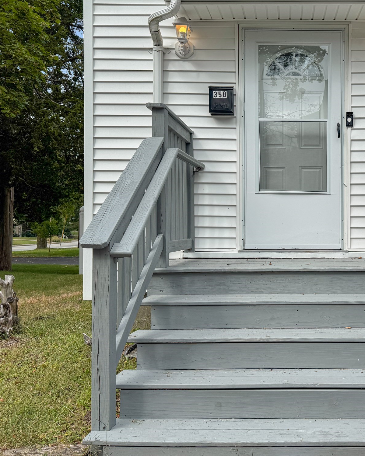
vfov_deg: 55.7
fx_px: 432
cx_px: 294
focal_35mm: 32
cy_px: 227
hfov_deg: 43.5
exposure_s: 1/4300
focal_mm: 6.76
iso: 80
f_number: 1.8
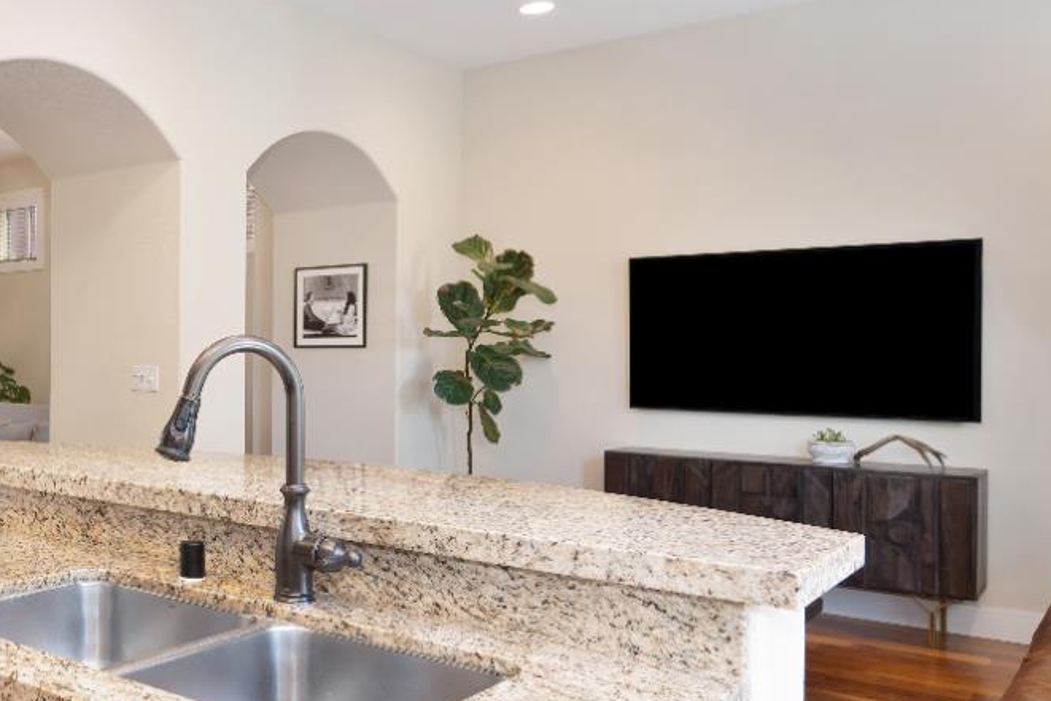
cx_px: 46
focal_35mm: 35
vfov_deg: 37.7
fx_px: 1026
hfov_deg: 47.0
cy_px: 343
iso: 500
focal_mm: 15.5
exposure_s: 1/60
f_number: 6.3
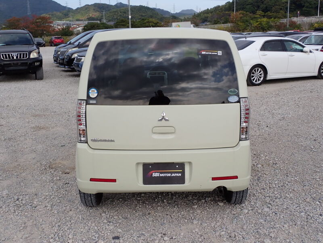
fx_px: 383
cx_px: 162
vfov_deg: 35.1
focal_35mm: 41
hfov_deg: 45.8
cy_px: 122
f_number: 4
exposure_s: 1/640
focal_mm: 7.31
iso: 100
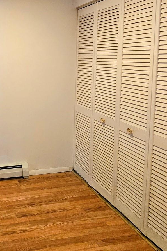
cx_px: -15
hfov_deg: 36.2
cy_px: 87
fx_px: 216
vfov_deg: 59.2
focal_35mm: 31
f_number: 2.2
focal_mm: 2.2
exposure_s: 1/60
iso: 500
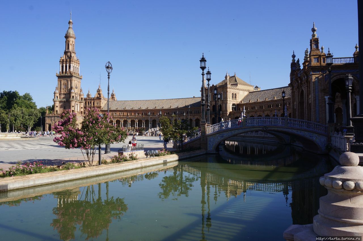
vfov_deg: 43.5
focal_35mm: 30
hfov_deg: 62.0
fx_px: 302
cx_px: 182
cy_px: 120
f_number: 13
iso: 100
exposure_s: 1/100
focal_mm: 20
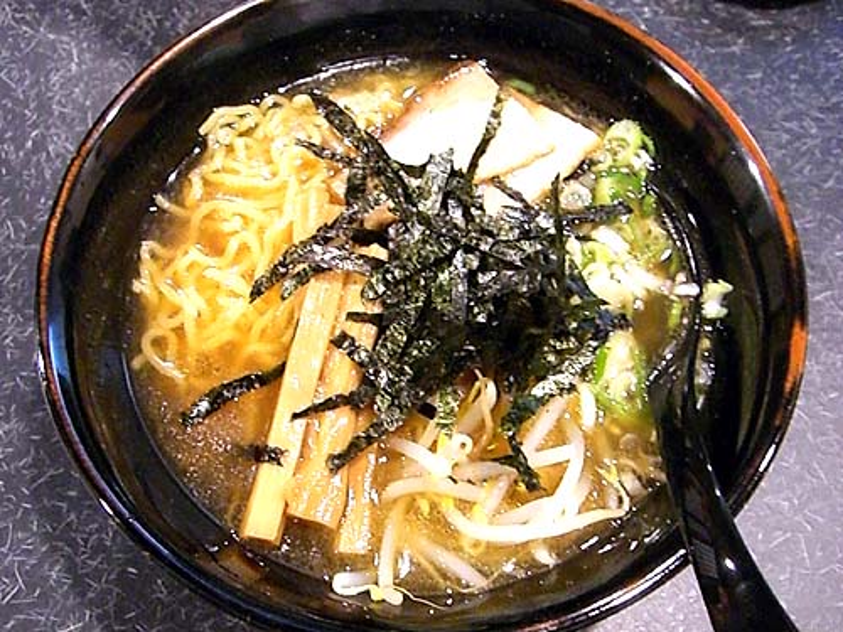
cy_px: 316
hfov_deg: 49.0
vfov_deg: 37.7
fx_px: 925
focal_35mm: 38
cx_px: 422
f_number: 2.7
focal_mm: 6.2
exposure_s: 1/20
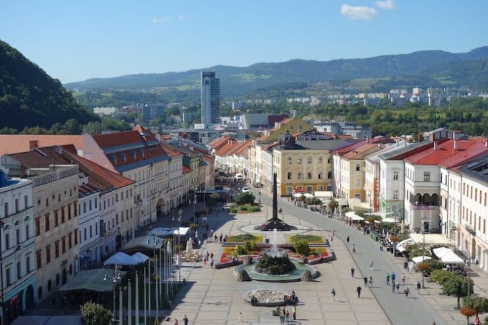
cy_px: 162
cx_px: 244
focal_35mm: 51
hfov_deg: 38.9
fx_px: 691
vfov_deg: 26.5
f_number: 5.6
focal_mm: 19.1
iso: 125
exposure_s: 1/500
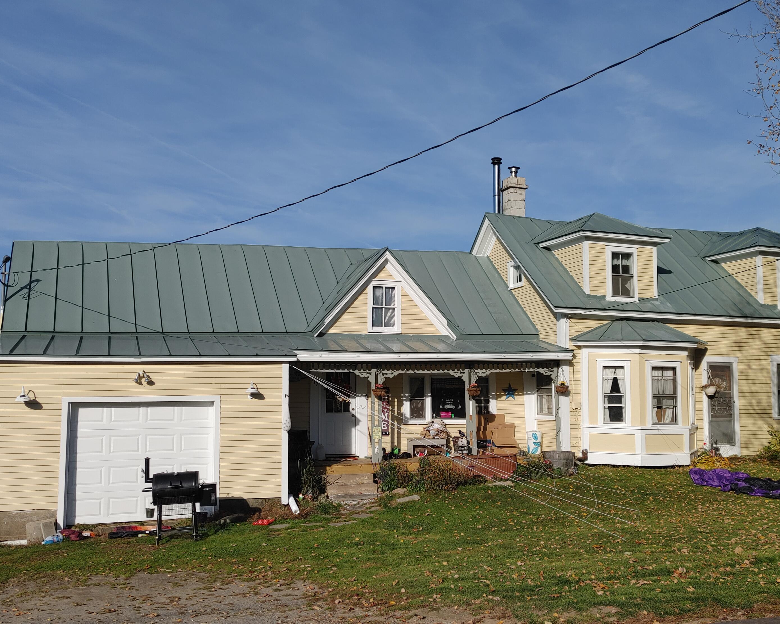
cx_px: 408
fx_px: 877
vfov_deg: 39.2
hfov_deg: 47.9
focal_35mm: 38
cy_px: 315
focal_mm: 5.58
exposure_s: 1/4762
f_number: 1.8
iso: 50
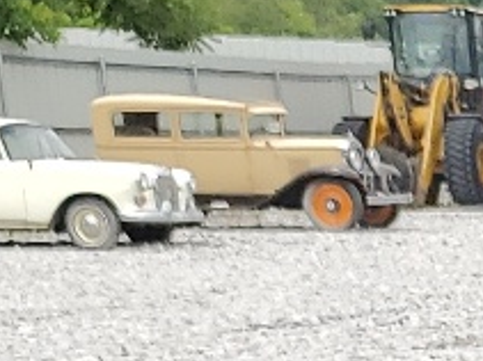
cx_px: 1440
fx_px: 2747
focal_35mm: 197
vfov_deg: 6.9
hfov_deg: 8.5
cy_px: 1014
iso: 50
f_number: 1.5
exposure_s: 1/2000
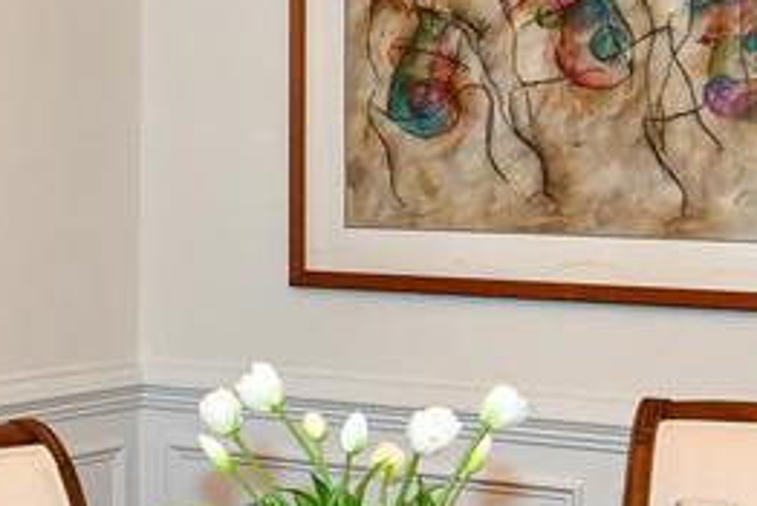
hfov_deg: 19.5
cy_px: 217
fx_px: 2083
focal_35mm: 99
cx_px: -130
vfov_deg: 13.8
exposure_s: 1/60
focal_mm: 12
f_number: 4
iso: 640
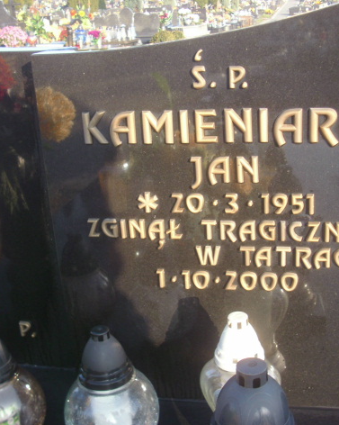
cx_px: 208
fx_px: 615
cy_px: 213
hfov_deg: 30.7
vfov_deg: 38.1
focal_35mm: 49
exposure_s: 1/60
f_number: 5.6
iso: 100
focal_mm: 6.2
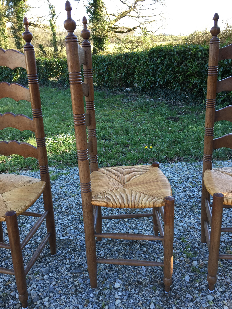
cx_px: 116
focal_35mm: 29
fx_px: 259
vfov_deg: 61.7
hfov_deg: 48.2
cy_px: 154
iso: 32
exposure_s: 1/121
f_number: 2.2
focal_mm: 4.15
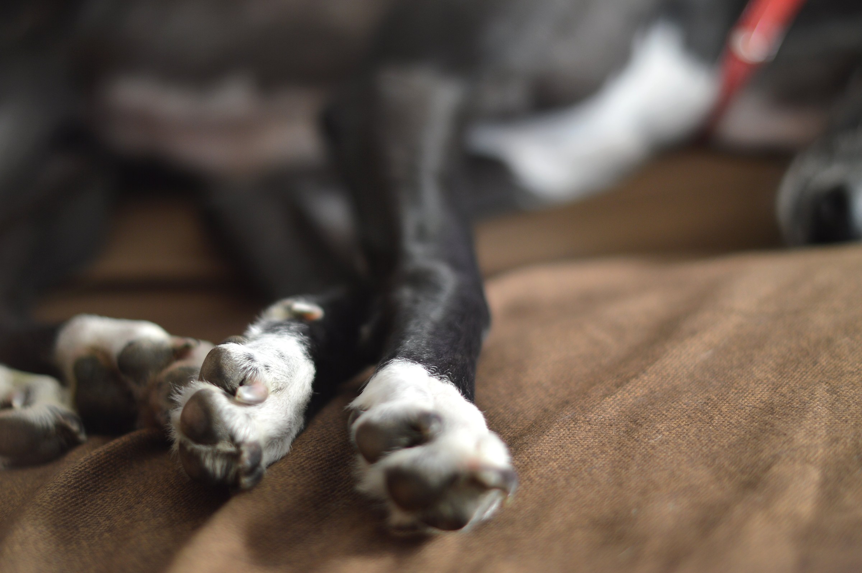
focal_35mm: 75
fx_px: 1794
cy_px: 286
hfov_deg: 27.0
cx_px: 431
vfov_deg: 18.1
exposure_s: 1/15
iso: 100
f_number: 1.4
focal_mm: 50
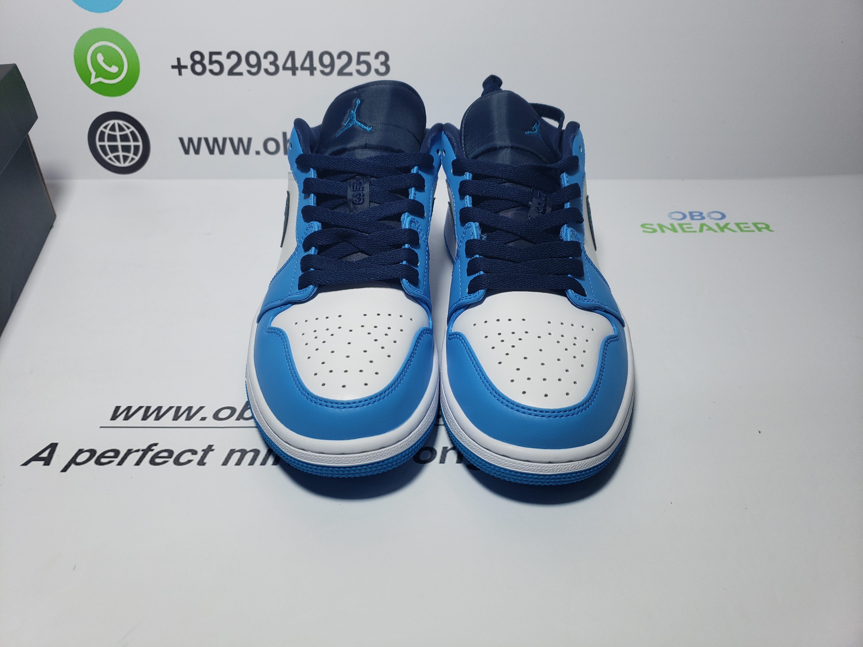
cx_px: 432
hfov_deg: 67.3
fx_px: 648
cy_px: 324
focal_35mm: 26
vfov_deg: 53.1
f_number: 1.5
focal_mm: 4.3
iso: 50
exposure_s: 1/539
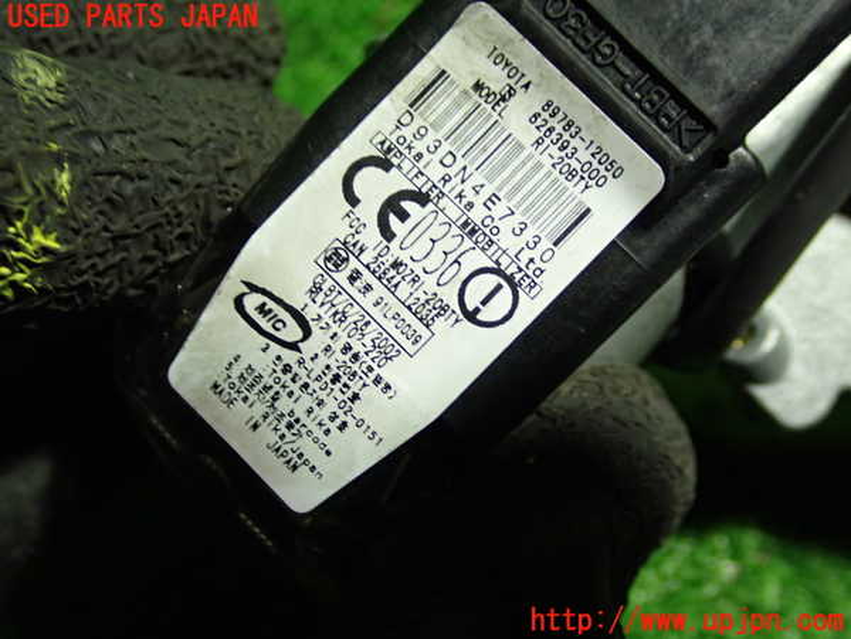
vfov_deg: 32.9
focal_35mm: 44
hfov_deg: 42.9
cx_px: 426
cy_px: 320
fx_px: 1082
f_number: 2.9
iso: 640
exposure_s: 1/40
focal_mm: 7.84
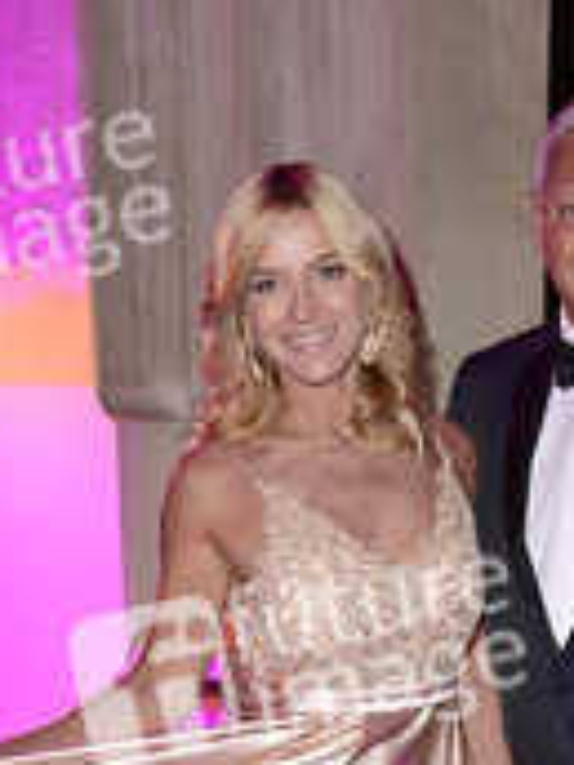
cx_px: 427
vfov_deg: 21.6
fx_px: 1879
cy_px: 885
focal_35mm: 85
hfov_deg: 17.3
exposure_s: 1/125
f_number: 5.6
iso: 1600
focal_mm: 38
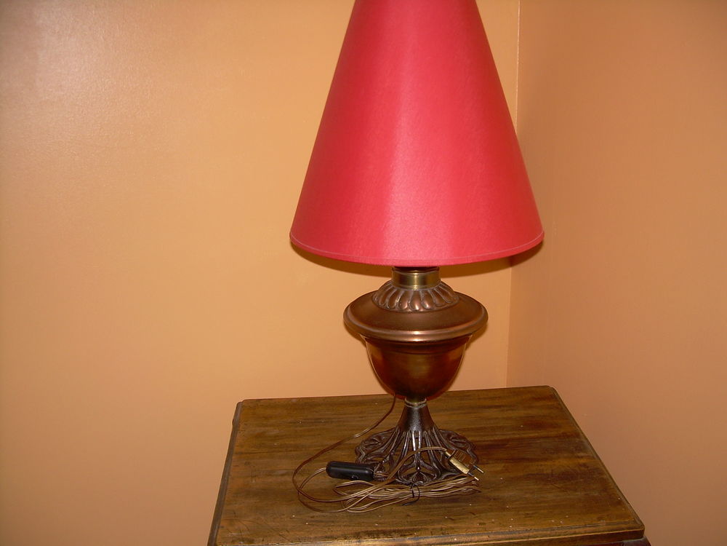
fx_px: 798
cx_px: 364
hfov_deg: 49.0
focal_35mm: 38
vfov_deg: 37.7
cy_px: 273
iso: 50
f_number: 2.8
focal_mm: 6.3
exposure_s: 1/60
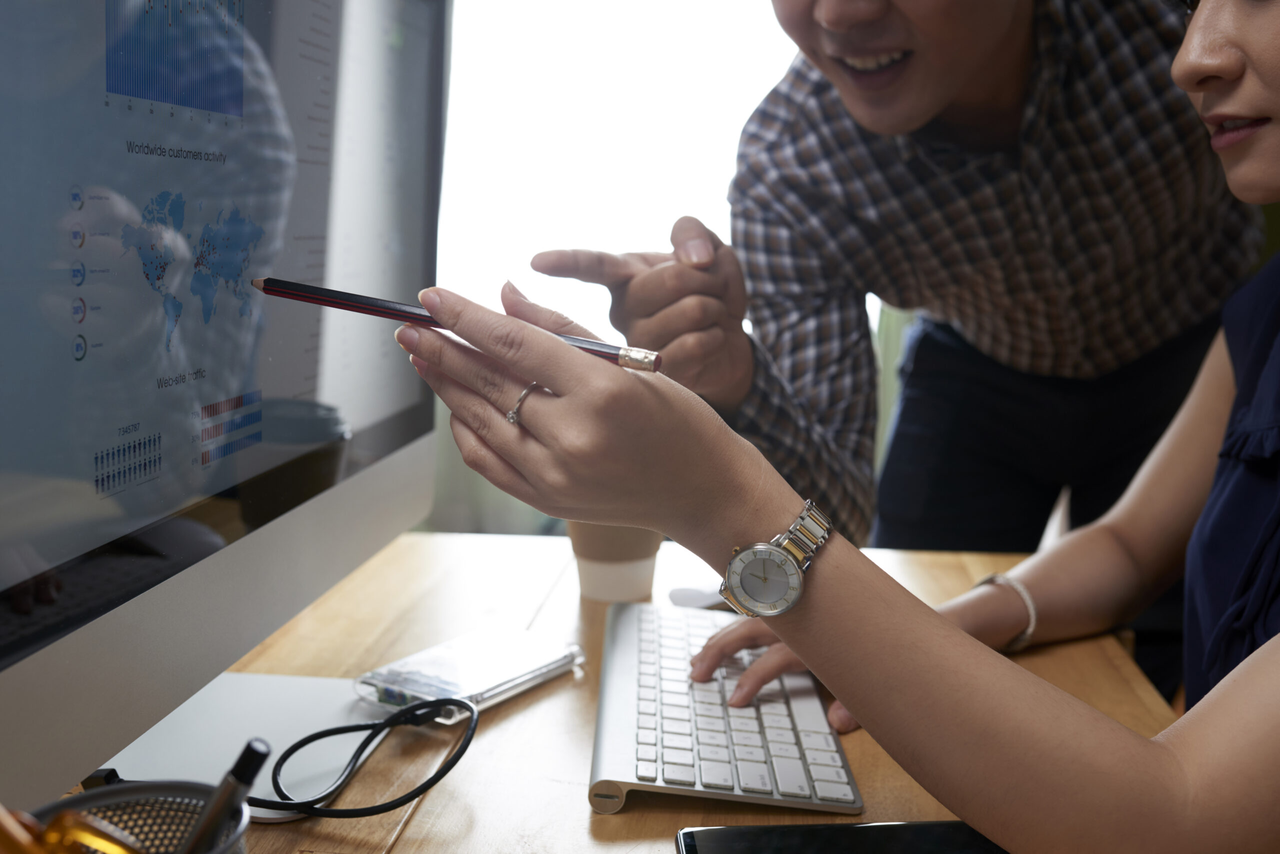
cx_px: 640
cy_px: 427
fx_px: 1245
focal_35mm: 35
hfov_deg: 54.4
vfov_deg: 37.9
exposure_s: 1/125
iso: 200
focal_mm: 35
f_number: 5.6
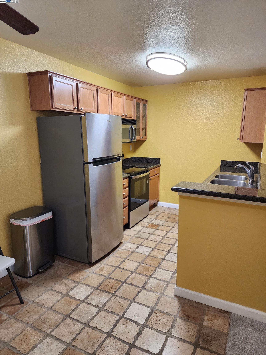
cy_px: 178
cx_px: 133
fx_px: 236
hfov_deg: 58.9
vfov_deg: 73.9
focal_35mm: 23
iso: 400
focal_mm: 6.4
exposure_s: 1/120
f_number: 1.8
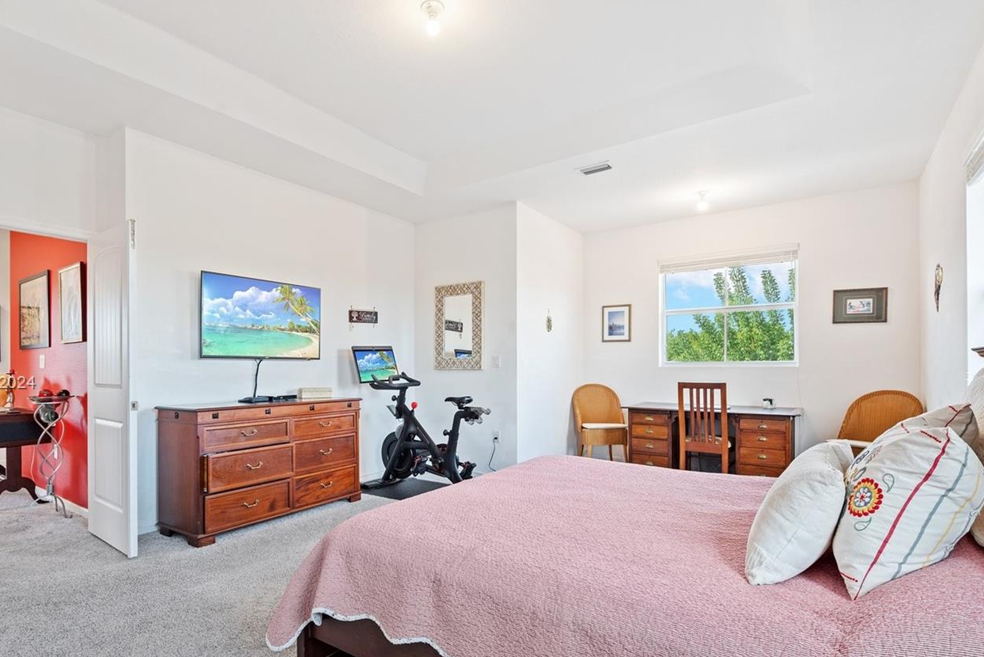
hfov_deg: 89.3
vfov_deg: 66.9
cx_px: 415
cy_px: 384
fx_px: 492
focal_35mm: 18
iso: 720
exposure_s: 1/13
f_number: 8
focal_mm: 14
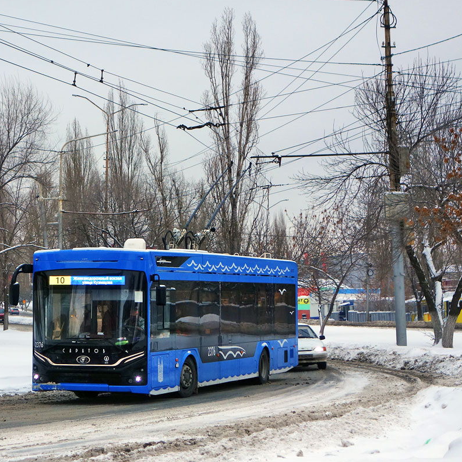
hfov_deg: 21.2
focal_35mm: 81
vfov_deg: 21.4
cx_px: 121
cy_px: 230
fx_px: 1223
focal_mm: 23.55
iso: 160
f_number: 3.5
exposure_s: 1/500
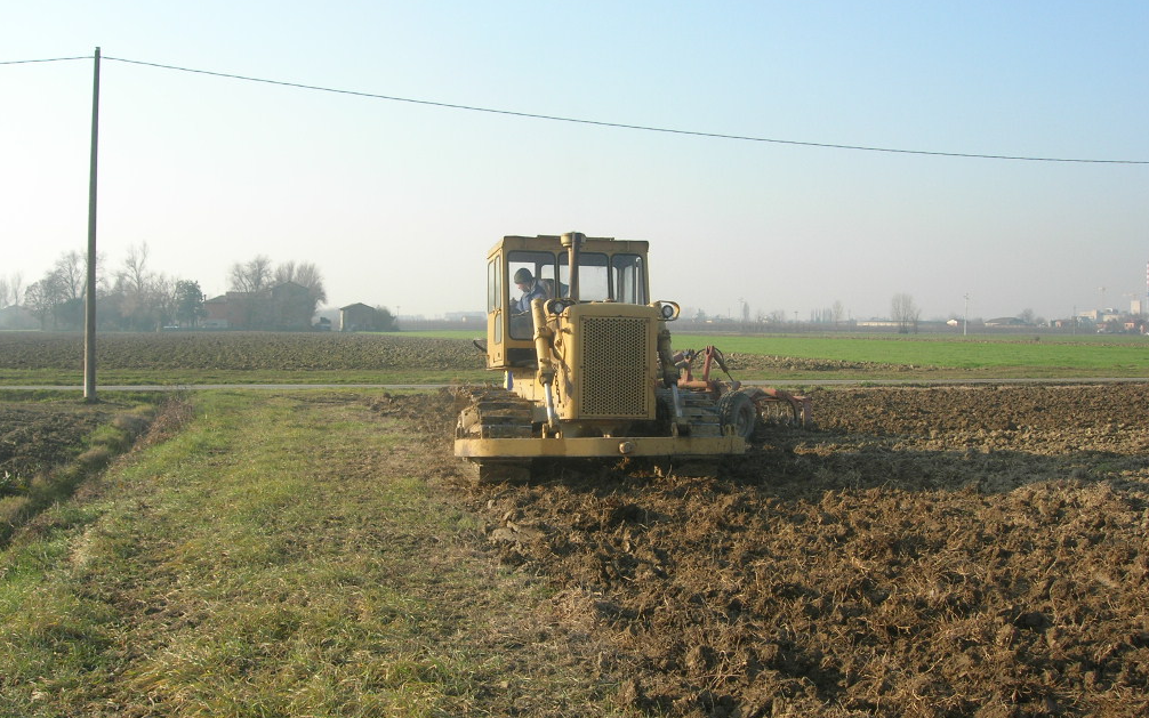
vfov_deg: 31.3
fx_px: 1284
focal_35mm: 41
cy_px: 378
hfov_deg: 48.2
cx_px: 581
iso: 64
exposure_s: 1/318
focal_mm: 7.8
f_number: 4.8
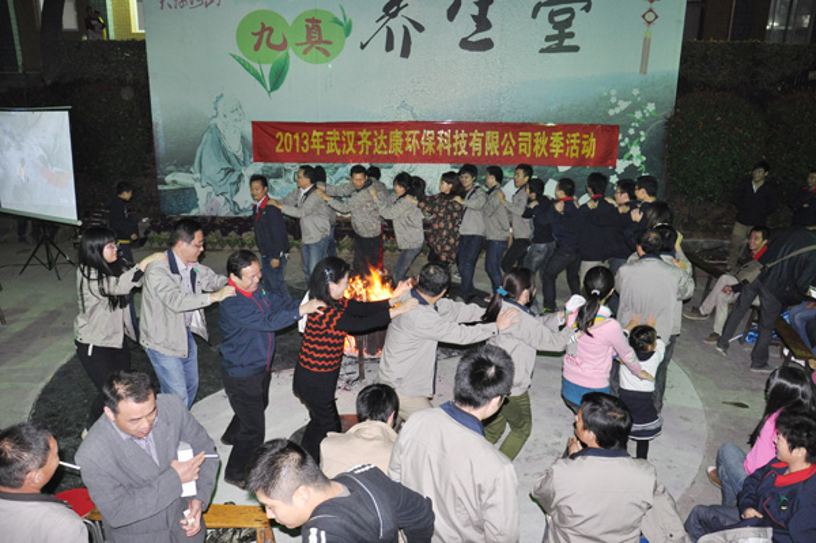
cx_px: 408
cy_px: 272
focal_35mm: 27
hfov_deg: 67.4
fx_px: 611
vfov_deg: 47.9
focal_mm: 18
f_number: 3.5
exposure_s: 1/60
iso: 800
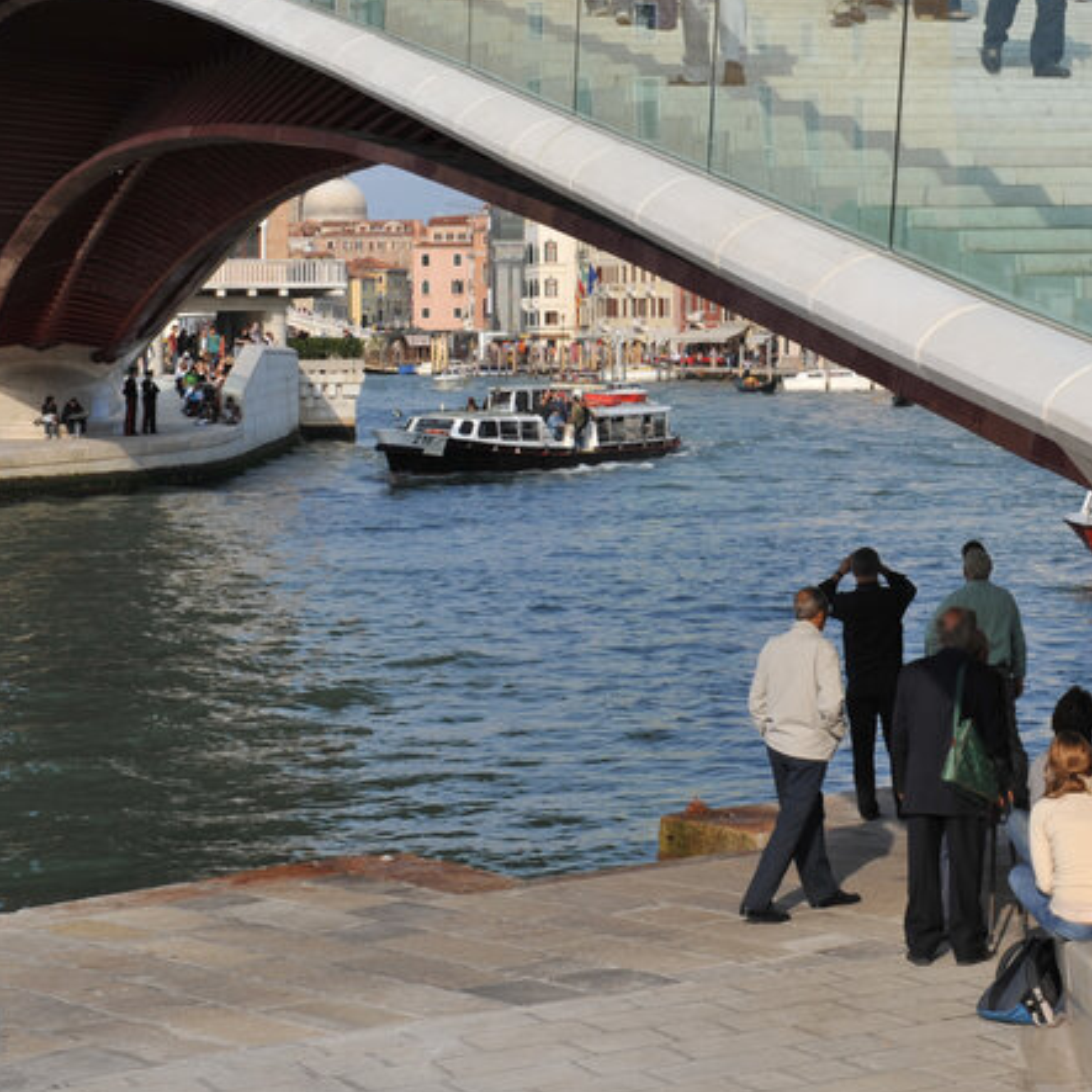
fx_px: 2962
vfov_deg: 20.7
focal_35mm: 83
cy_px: 239
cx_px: 949
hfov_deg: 20.5
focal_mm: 40
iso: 200
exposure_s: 1/320
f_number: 10
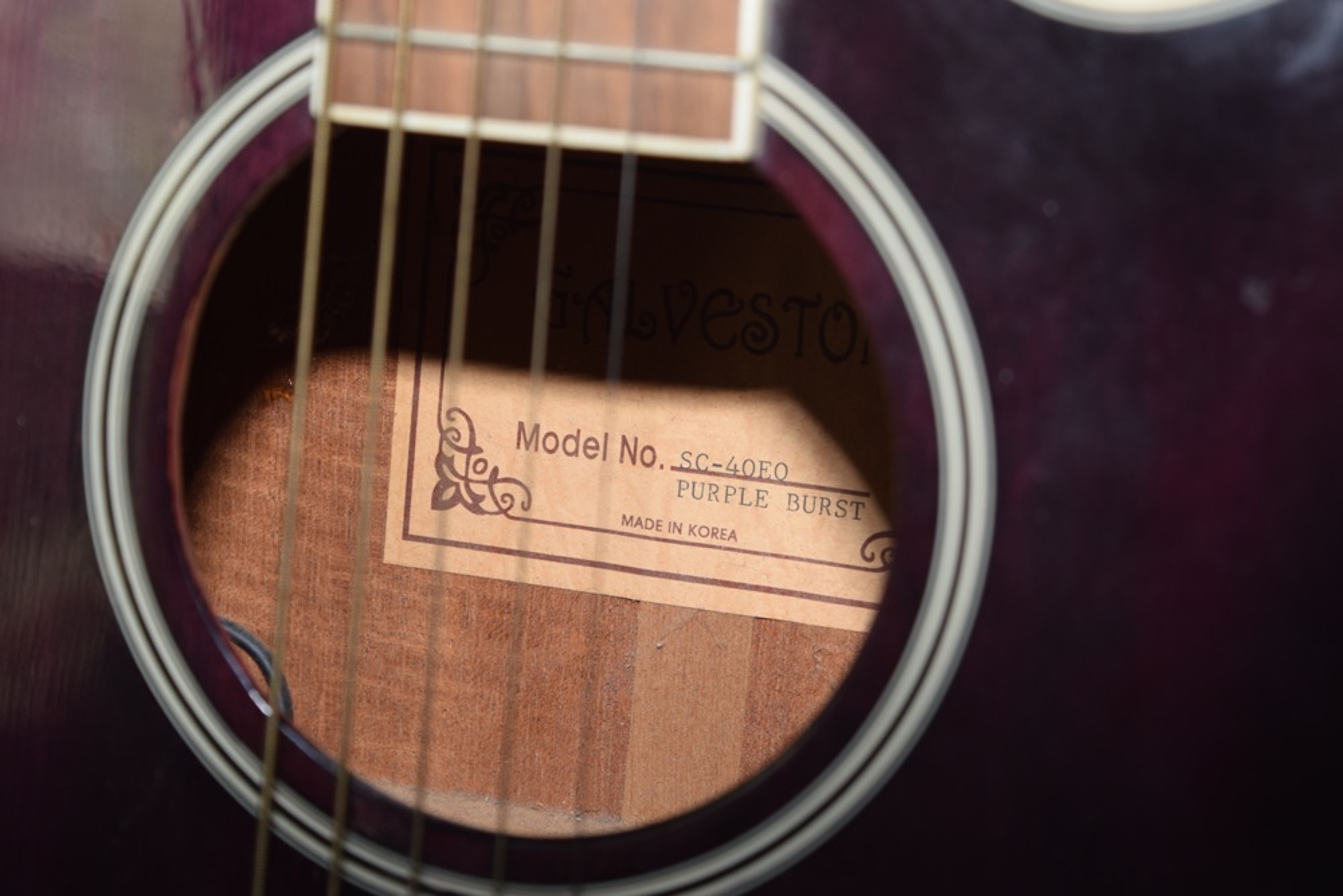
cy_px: 448
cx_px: 672
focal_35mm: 82
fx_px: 3078
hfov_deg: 24.6
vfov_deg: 16.6
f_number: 5.6
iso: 360
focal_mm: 55
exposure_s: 1/60
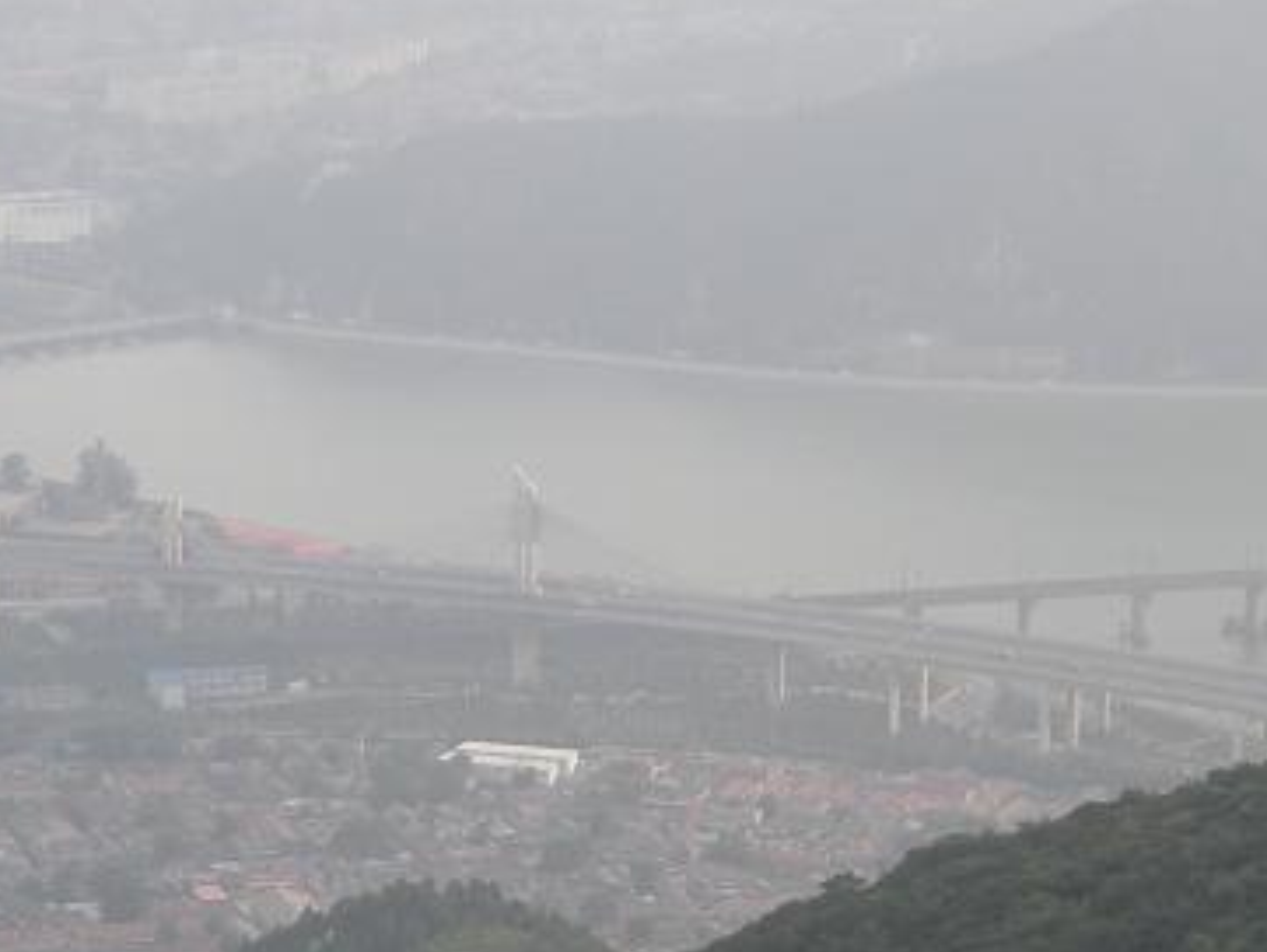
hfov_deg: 11.4
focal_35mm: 173
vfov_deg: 8.6
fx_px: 6336
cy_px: 326
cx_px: 564
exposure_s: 1/186
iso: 50
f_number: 3.7
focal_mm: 11
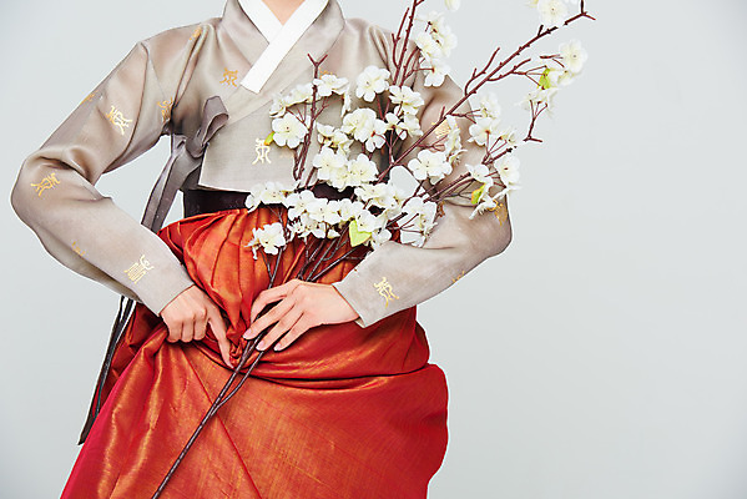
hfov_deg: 11.1
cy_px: 250
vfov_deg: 7.4
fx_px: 3840
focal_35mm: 185
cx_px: 374
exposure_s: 1/125
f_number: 11
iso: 100
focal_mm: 185
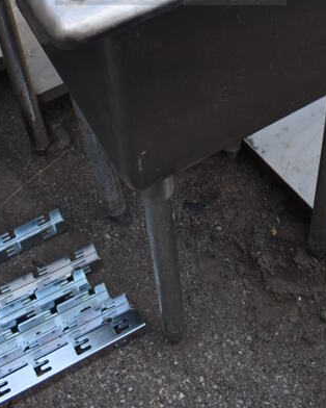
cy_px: -49
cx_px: 171
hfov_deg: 25.8
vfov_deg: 28.7
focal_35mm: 59
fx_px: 711
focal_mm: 18
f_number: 5.6
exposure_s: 1/160
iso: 200
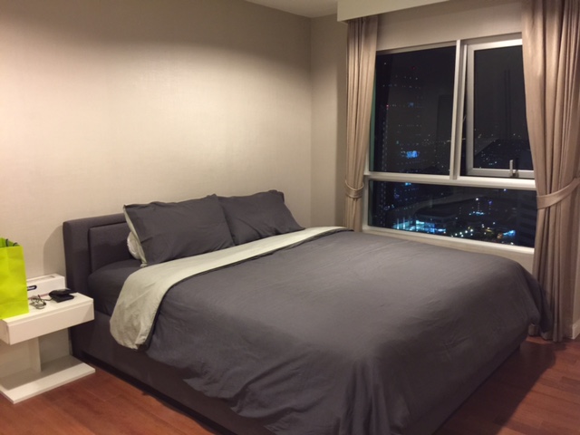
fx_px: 486
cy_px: 218
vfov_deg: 48.2
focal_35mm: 29
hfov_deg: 61.7
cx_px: 290
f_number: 2.2
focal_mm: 4.15
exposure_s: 1/4
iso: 64
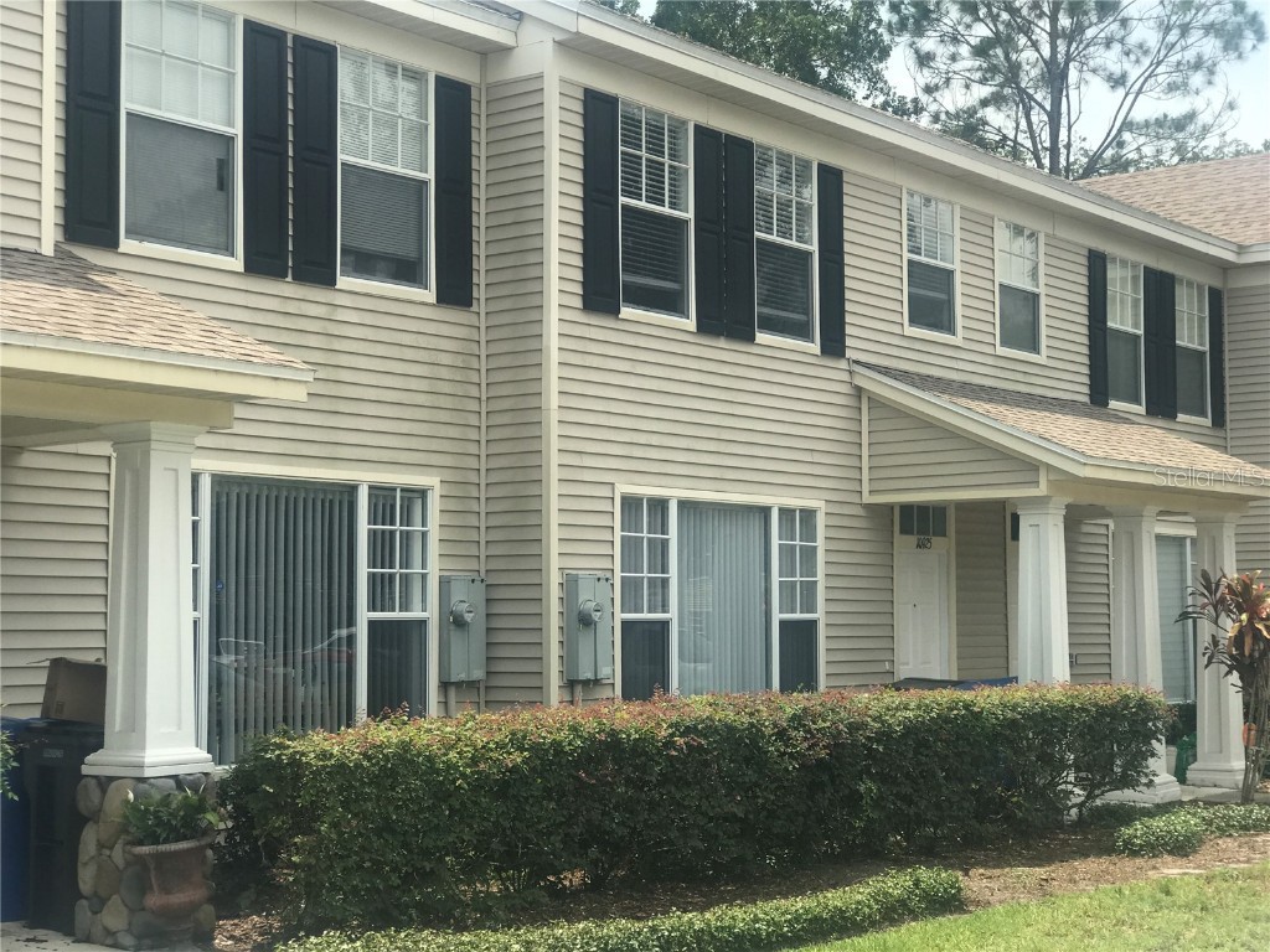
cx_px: 635
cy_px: 476
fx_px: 2091
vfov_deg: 25.7
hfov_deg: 33.8
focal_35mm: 57
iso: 20
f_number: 2.8
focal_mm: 6.6
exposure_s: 1/812
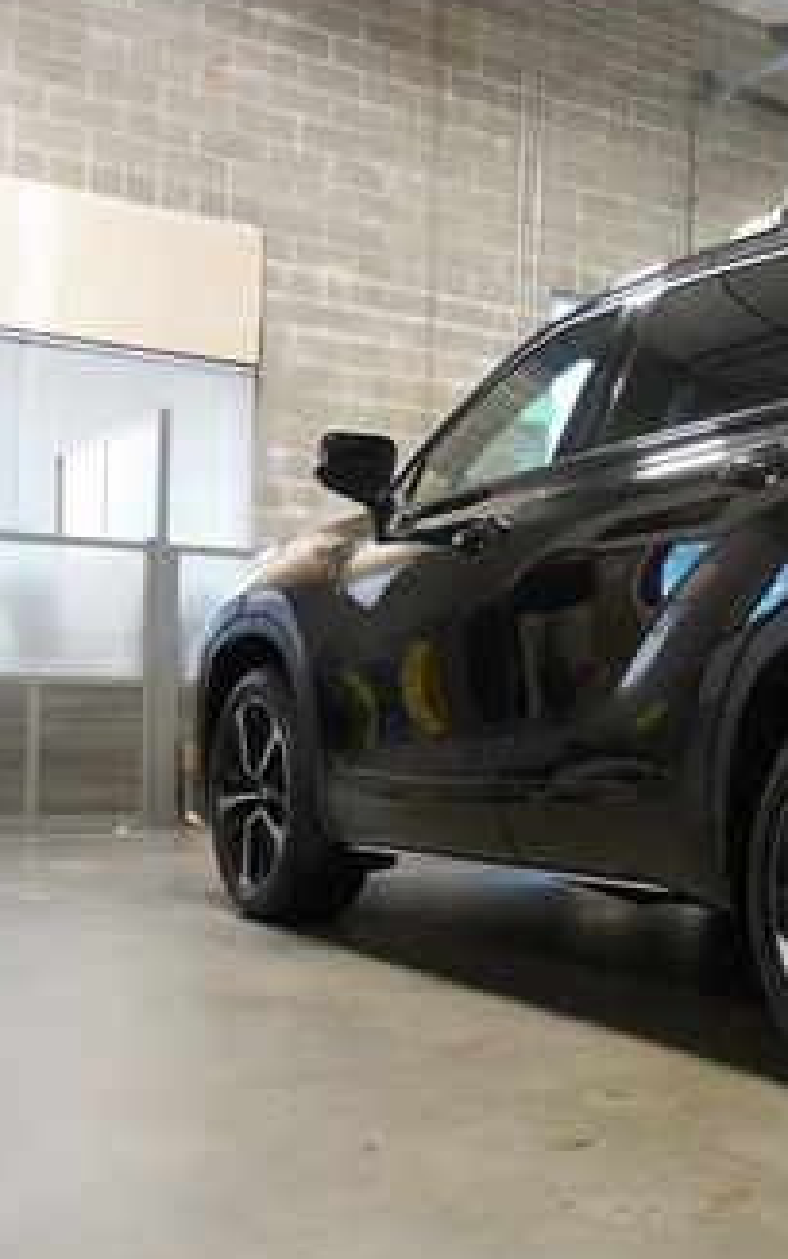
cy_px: 709
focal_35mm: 48
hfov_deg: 22.7
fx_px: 1648
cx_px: 1132
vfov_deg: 41.7
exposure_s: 1/200
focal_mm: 16
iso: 6400
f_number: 3.5
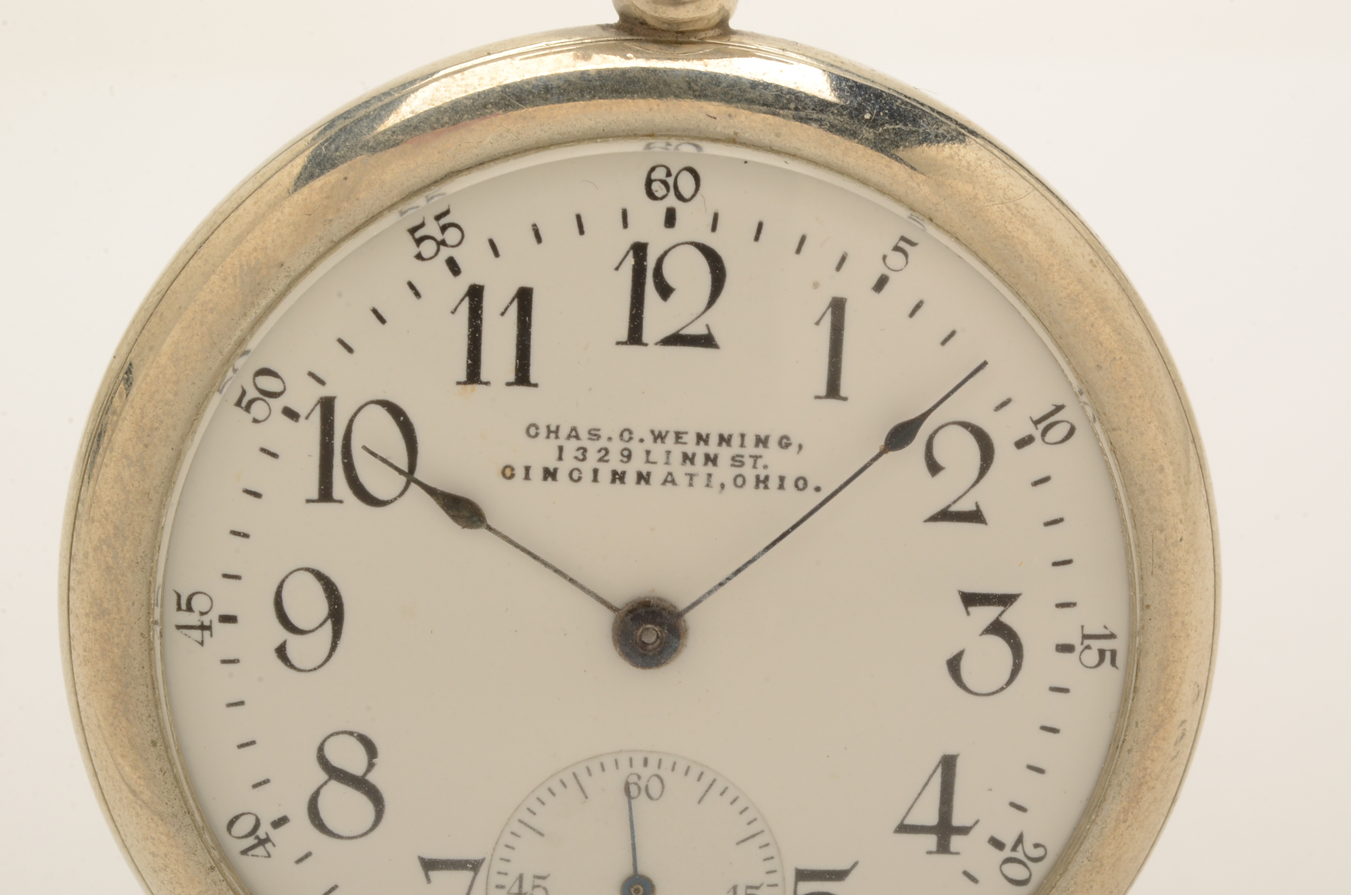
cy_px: 448
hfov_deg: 22.7
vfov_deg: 15.1
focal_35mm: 90
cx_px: 676
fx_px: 3371
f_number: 22
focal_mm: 60
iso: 400
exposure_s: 1/160
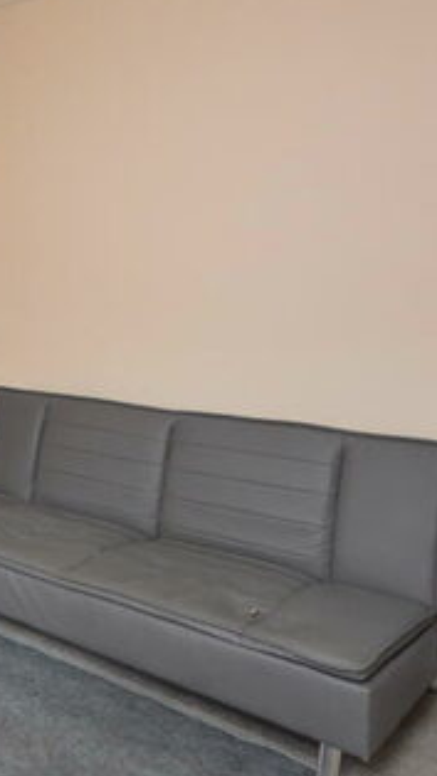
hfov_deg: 30.4
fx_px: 720
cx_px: -40
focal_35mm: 35
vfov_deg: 56.1
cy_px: 304
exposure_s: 1/80
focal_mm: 10
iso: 400
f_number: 4.5
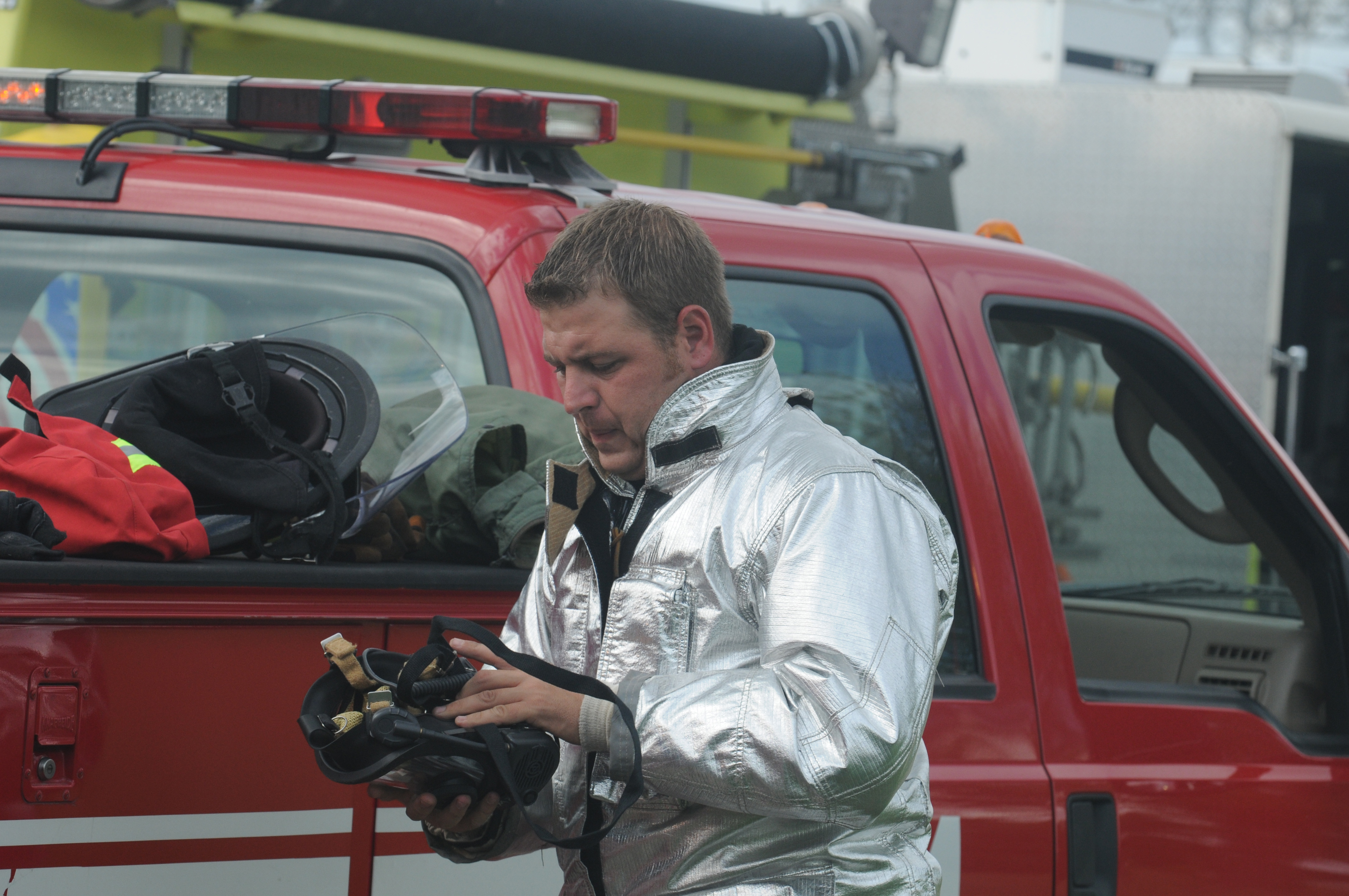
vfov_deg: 5.9
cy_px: 448
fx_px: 8702
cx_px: 674
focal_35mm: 232
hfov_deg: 8.9
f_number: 8
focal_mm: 155
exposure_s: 1/400
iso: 320
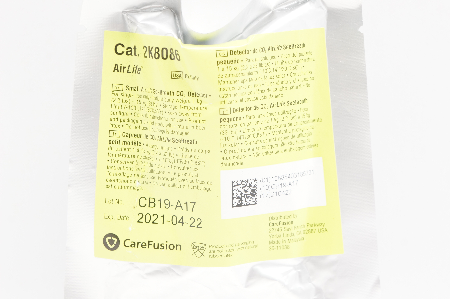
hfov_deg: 24.6
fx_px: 1030
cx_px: 225
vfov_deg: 16.5
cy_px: 150
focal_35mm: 82
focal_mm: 55
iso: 800
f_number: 9
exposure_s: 1/25
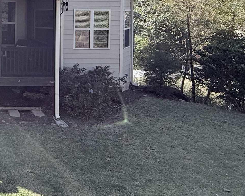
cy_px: 7
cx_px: -51
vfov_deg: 31.9
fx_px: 319
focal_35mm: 44
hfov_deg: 33.8
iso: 64
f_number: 2.2
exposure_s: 1/427
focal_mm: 2.22
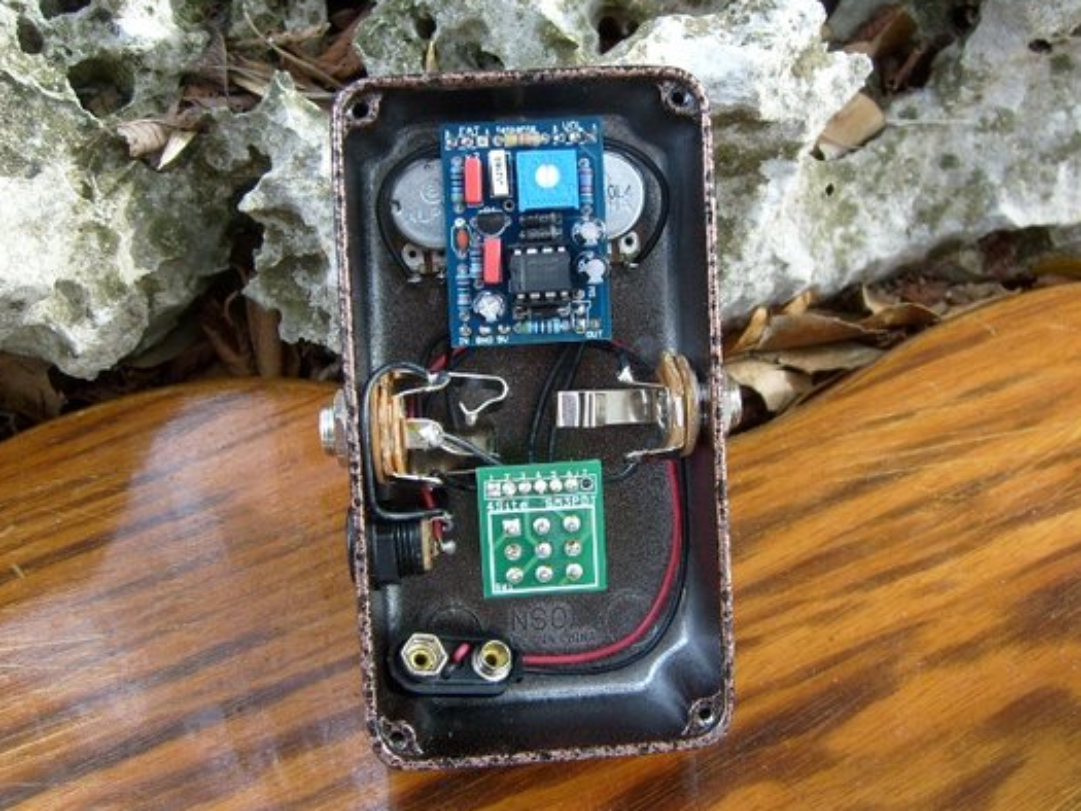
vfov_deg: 36.0
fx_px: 1249
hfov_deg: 46.8
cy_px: 401
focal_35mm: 40
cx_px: 570
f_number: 2.8
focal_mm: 5.8
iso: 80
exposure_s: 1/90
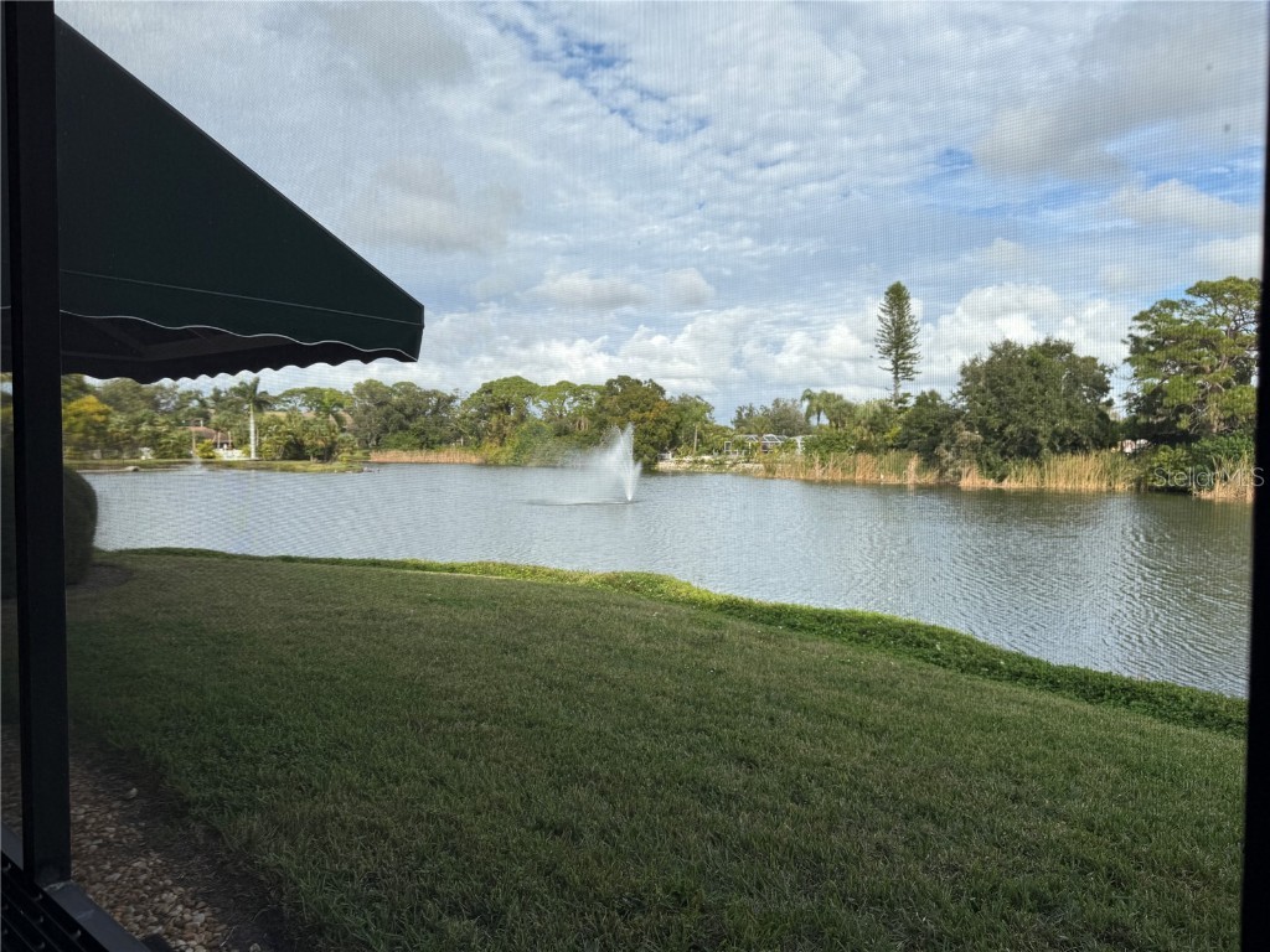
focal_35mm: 24
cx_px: 635
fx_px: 881
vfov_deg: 56.8
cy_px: 476
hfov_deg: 71.6
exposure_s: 1/3021
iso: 80
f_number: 1.78
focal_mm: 6.76
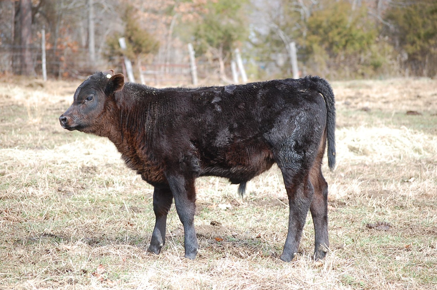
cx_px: 218
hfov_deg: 14.0
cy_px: 145
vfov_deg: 9.3
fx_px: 1783
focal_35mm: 147
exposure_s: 1/400
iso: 400
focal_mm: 98
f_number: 5
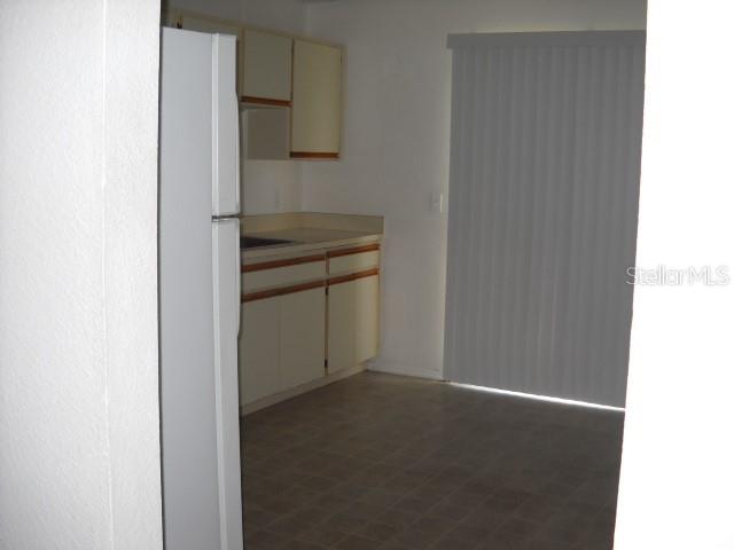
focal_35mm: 41
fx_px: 869
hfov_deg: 45.8
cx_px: 367
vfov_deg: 35.1
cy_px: 275
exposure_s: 1/30
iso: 100
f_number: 3.1
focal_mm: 6.72
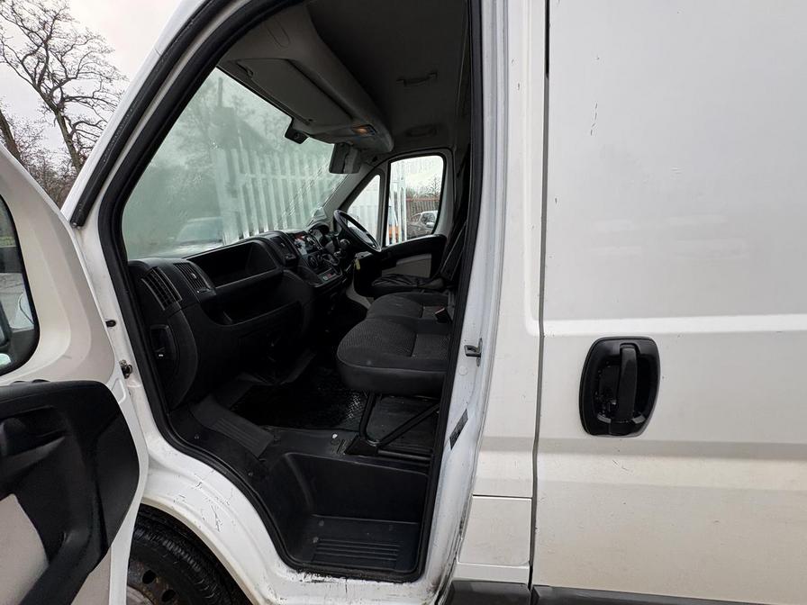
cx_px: 404
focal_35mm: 14
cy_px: 302
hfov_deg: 102.1
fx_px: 326
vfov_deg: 85.7
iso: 40
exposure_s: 1/113
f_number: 2.2
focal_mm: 2.22
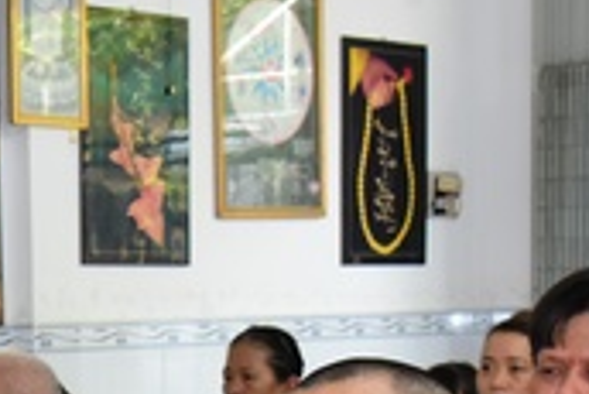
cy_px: 565
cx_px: -86
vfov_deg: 9.3
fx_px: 2358
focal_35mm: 144
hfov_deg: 13.9
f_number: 8
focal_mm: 38
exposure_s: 1/80
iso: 3600
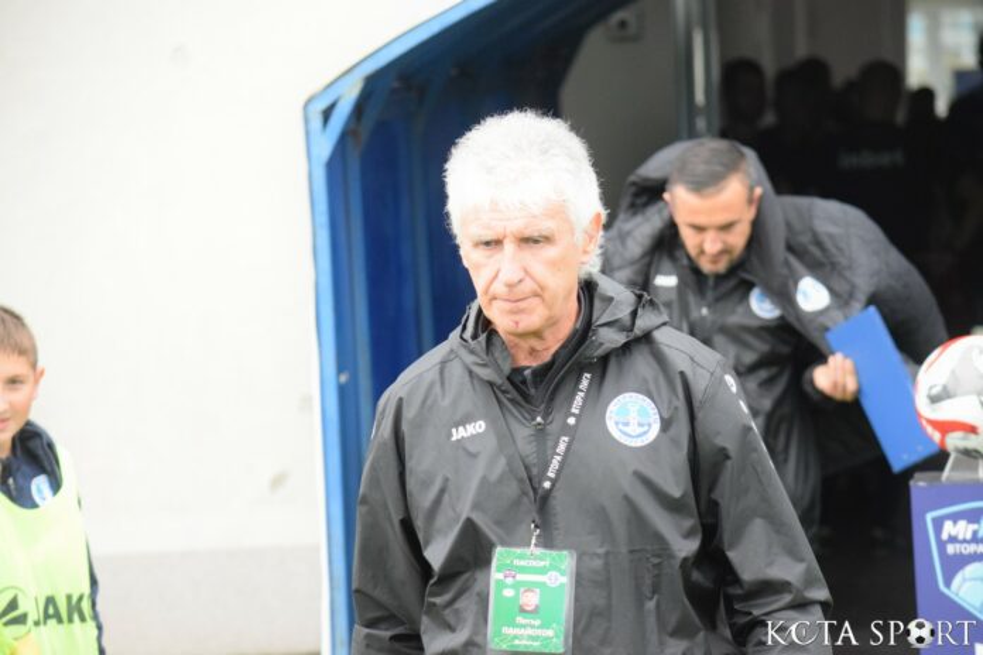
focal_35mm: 165
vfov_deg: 8.3
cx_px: 492
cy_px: 328
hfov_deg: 12.5
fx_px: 4505
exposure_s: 1/800
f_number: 4.8
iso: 3200
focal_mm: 110
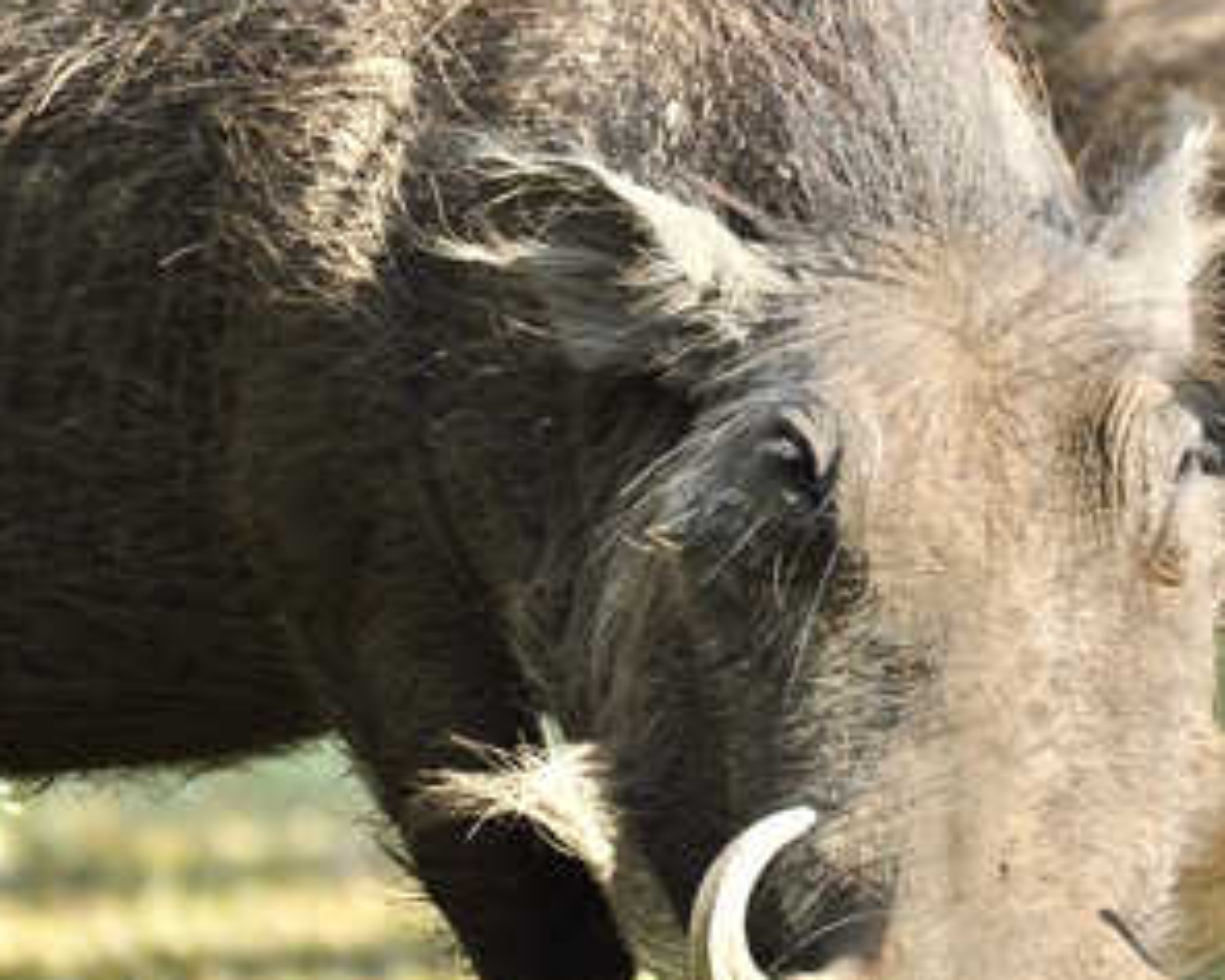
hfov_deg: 1.4
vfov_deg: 1.1
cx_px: 1064
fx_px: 51753
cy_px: 610
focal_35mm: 1427
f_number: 6.3
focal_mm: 500
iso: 720
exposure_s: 1/1000
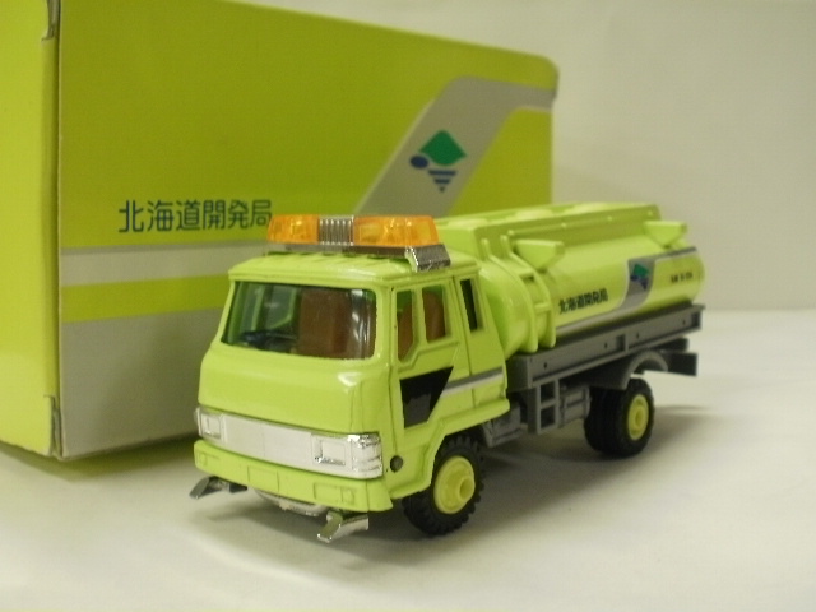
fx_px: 1037
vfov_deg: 32.9
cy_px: 306
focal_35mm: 44
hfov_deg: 42.9
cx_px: 408
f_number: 4
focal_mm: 7.7
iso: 125
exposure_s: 1/20
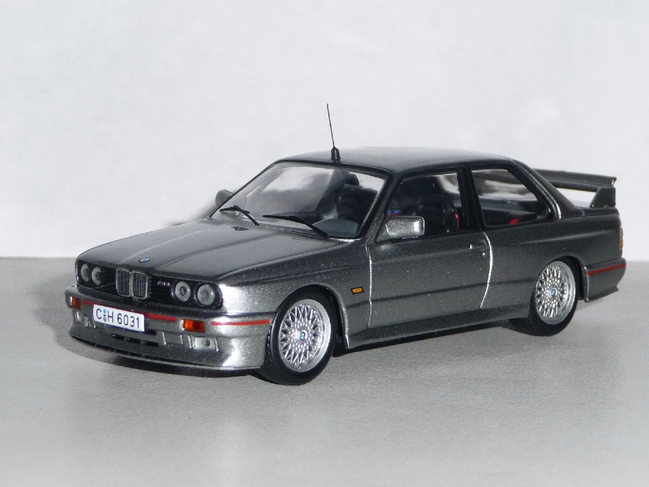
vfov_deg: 13.0
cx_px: 324
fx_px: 2137
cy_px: 244
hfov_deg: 17.3
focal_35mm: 114
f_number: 4.7
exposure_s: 1/40
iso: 100
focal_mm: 14.2
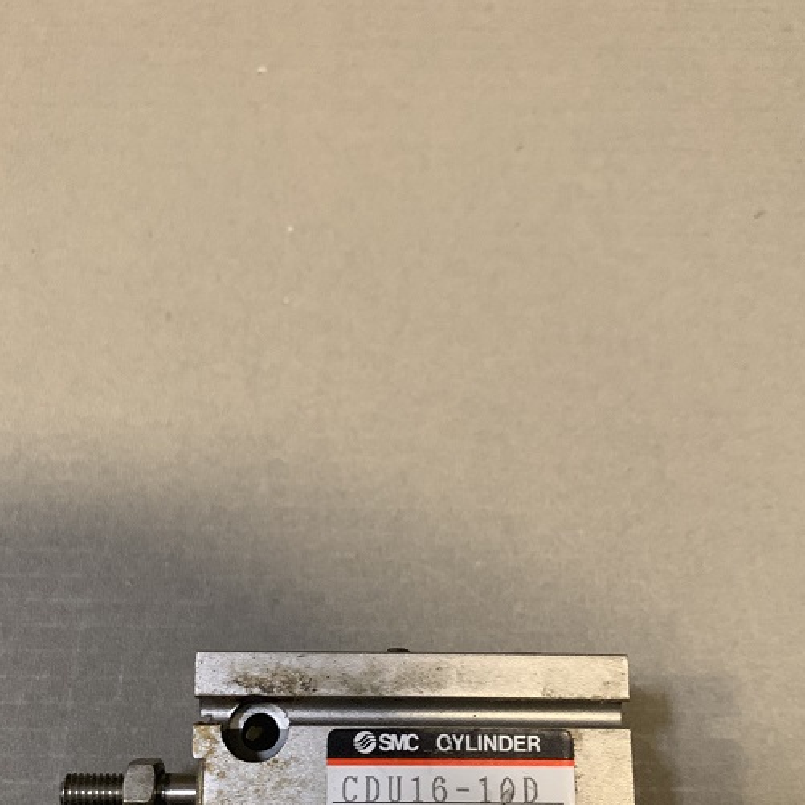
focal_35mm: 37
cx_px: 370
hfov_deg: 44.9
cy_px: 619
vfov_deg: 43.3
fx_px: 973
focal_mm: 4.25
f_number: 1.8
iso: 400
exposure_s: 1/32
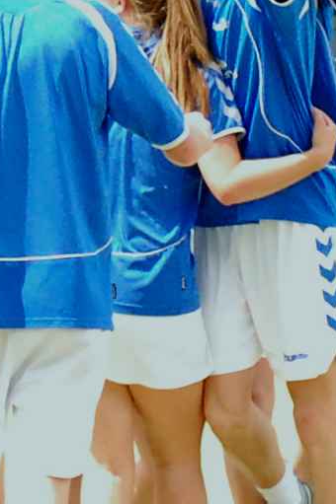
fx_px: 3159
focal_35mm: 225
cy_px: 119
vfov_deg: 9.1
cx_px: 103
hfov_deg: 6.1
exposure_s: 1/500
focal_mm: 55
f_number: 9
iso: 1600
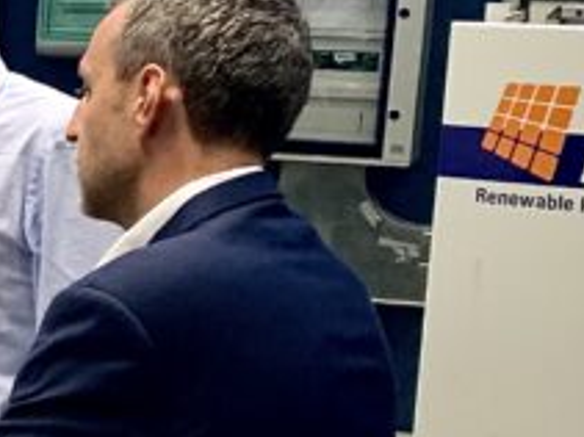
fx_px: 2125
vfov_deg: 11.7
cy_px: 329
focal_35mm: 126
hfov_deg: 13.1
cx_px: -653
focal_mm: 4.25
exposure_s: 1/50
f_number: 1.8
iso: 80
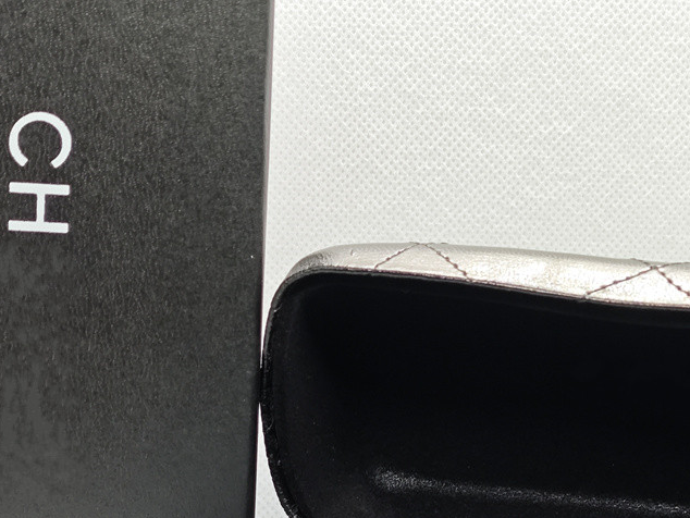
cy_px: 439
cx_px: 509
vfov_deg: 10.6
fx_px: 2792
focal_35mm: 140
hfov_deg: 14.0
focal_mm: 9
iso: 250
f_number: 2
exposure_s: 1/100
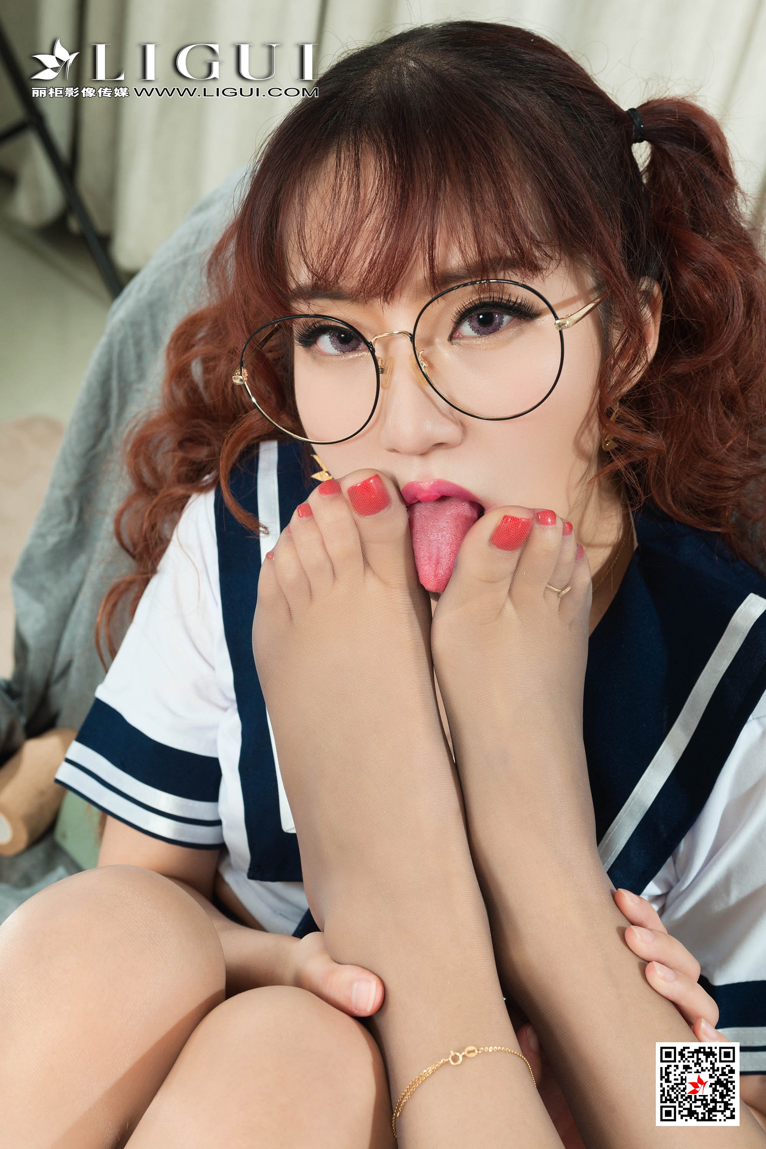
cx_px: 383
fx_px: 1787
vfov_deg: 35.6
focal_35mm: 56
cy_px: 574
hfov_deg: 24.2
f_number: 9
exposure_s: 1/125
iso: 320
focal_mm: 56
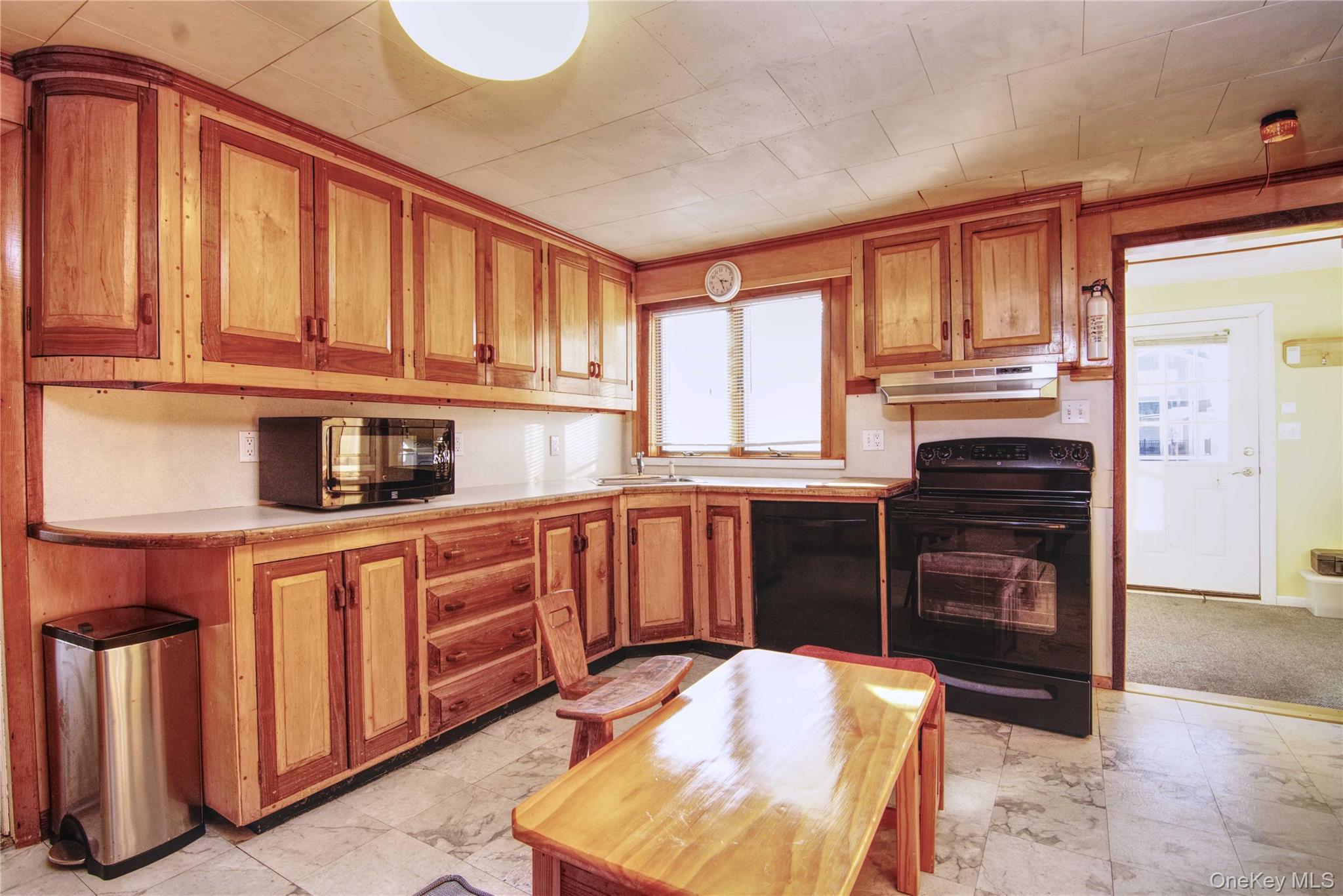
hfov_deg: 95.0
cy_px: 448
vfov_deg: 72.1
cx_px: 672
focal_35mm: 16
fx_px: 616
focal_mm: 11
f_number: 9
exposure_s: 1/20
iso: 320
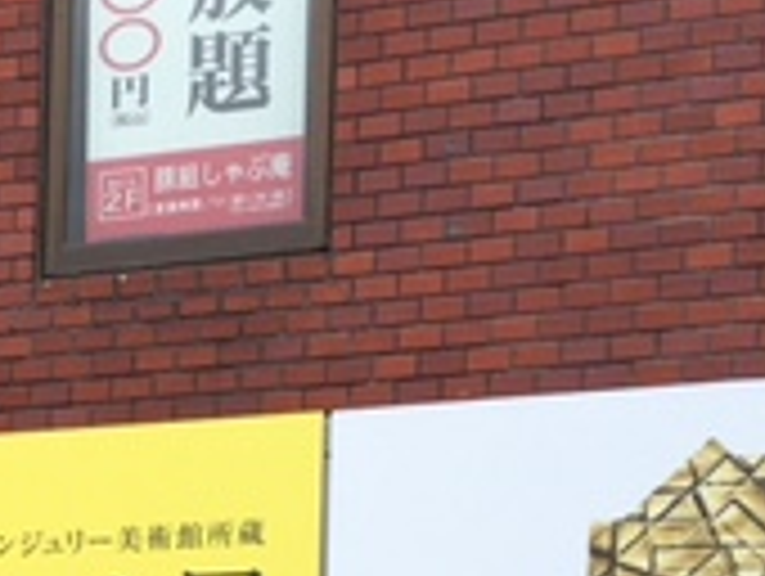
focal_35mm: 109
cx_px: -202
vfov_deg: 12.6
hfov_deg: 17.1
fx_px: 2412
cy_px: 990
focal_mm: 4.15
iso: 25
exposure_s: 1/1399
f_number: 2.2
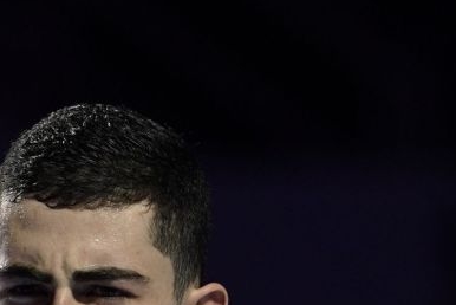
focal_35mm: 932
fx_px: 11814
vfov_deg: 1.5
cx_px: -128
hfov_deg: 2.2
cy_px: 573
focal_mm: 200
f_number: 2.8
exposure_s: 1/500
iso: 500
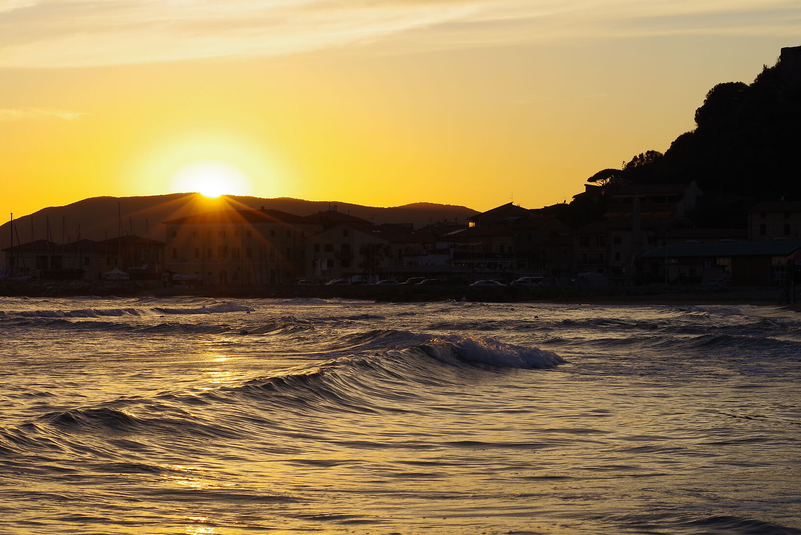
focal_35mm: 124
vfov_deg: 11.1
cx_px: 224
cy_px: 319
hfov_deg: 16.4
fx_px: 2760
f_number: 11
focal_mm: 85
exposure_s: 1/200
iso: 200
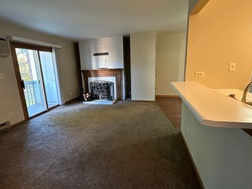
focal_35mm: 18
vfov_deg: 71.6
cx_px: 113
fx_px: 131
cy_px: 93
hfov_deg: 87.5
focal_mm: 2.22
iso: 1000
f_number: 2.2
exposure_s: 1/60
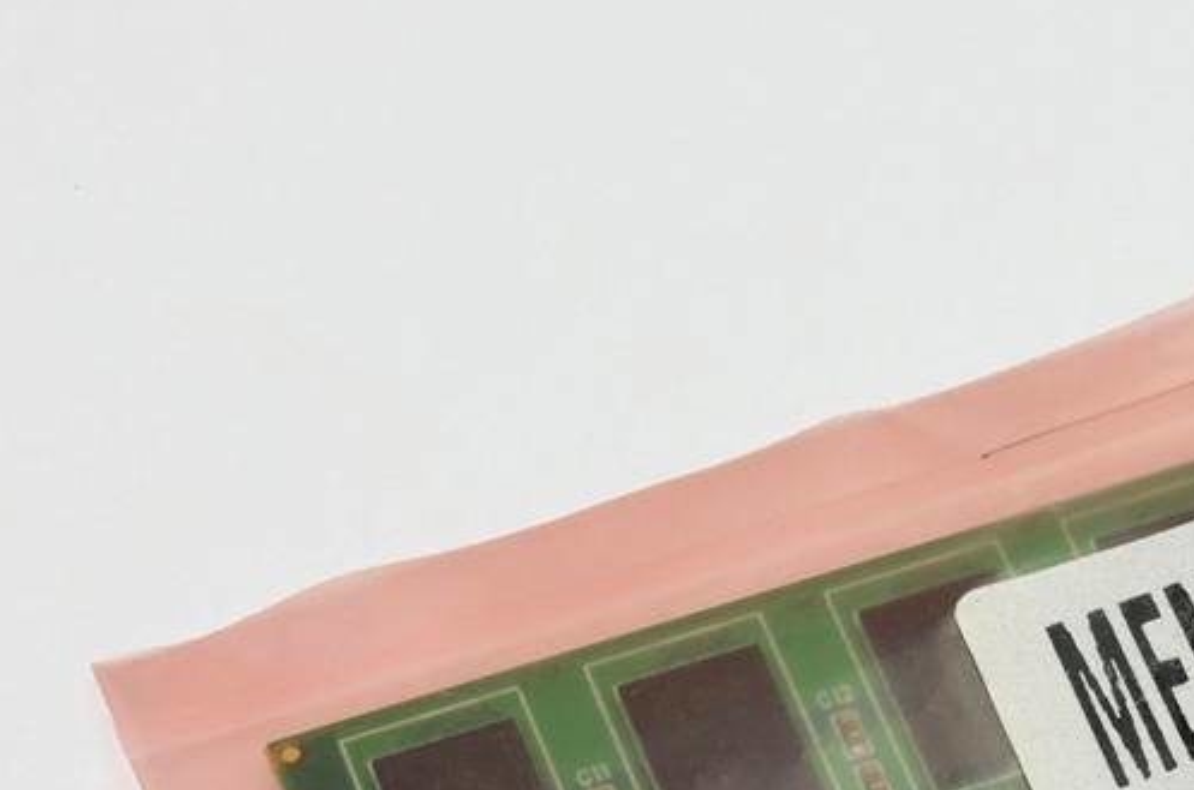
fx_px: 8306
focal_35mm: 251
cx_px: 1516
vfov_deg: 5.4
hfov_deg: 8.1
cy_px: 455
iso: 100
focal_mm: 52
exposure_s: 1/6
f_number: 10
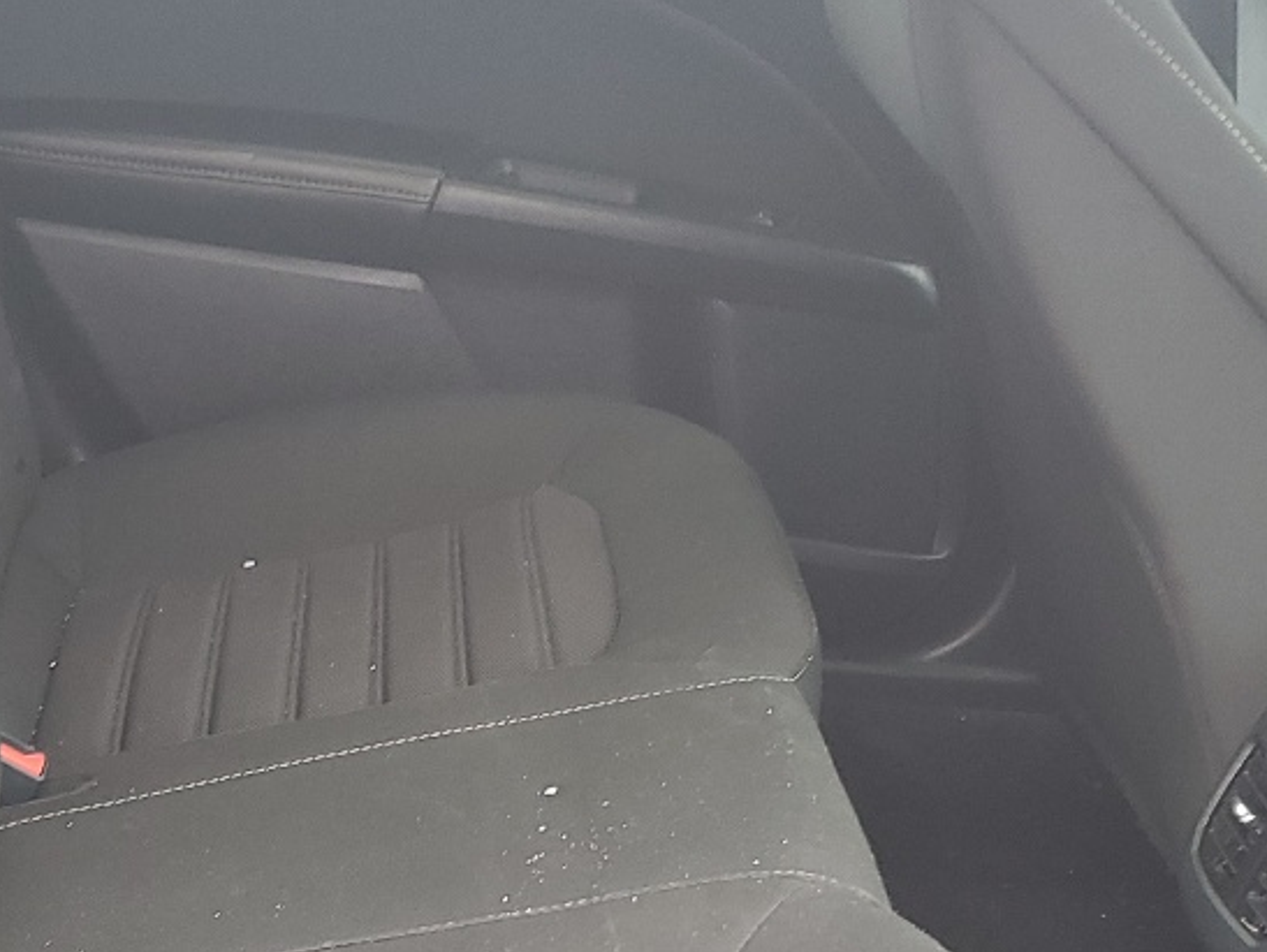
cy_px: 794
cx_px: 507
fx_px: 2784
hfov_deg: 25.6
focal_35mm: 76
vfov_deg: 19.2
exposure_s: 1/60.2
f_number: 1.5
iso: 56
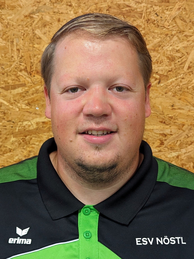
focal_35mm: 24
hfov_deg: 56.8
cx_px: 97
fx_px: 179
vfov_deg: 71.6
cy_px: 130
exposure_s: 1/25
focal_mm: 6.81
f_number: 1.85
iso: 189
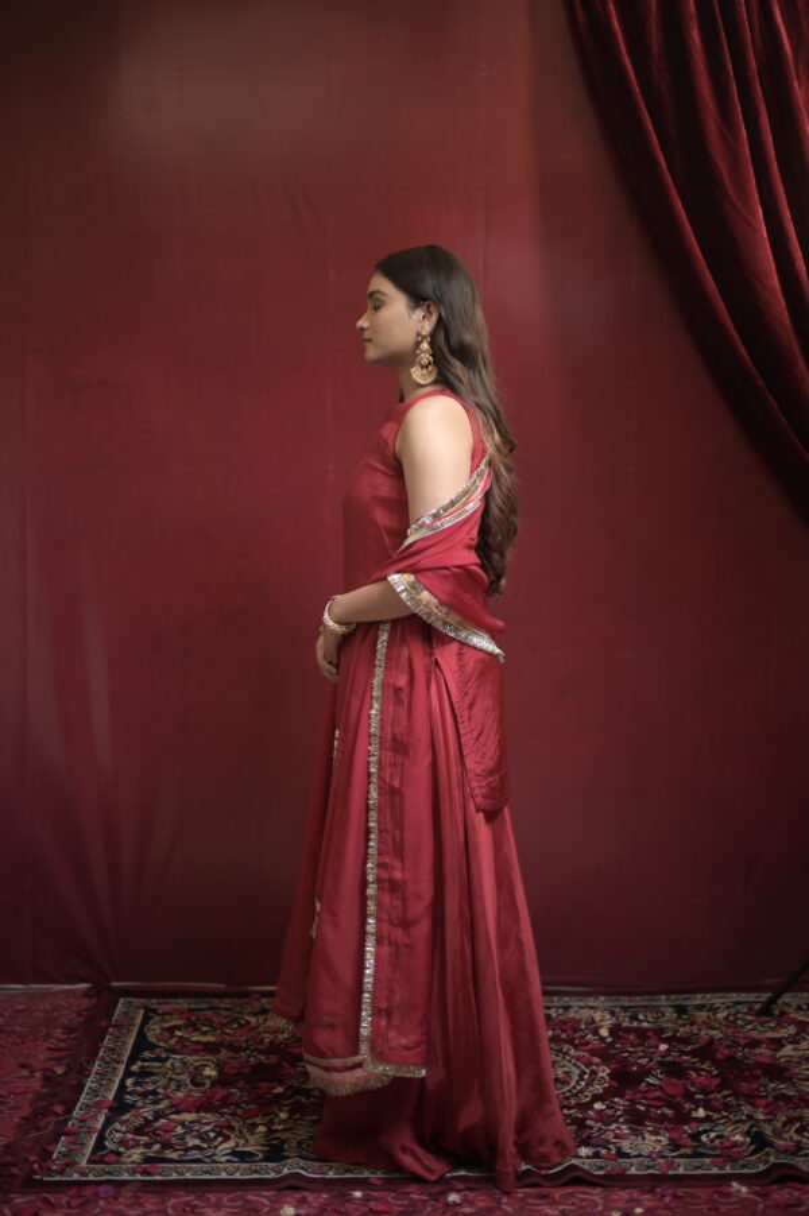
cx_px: 404
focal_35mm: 50
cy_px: 608
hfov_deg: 27.0
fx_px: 1688
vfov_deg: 39.6
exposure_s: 1/200
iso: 100
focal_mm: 50
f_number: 1.4
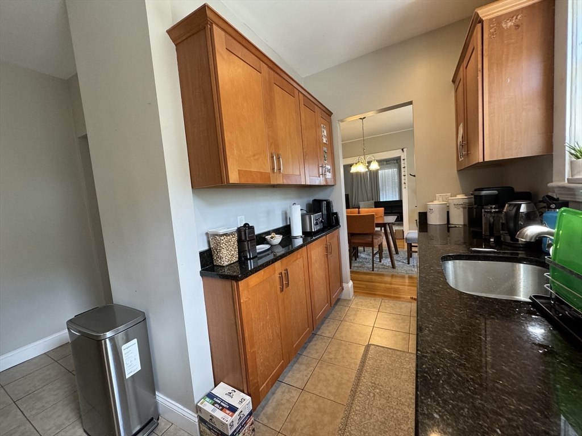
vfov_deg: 85.7
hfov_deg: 102.1
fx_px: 235
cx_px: 291
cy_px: 218
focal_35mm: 14
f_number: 2.2
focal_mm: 2.22
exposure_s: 1/120
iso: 250
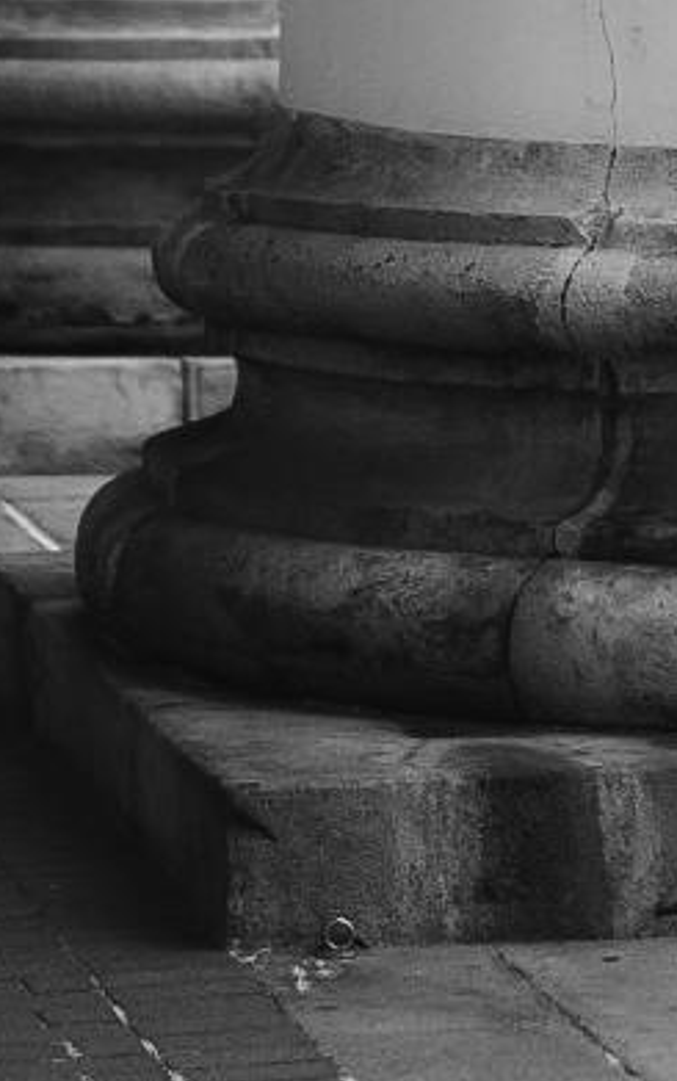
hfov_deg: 6.2
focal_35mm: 211
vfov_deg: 9.6
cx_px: 525
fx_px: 6217
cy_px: -617
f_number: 1.8
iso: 400
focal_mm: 50
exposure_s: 1/4000
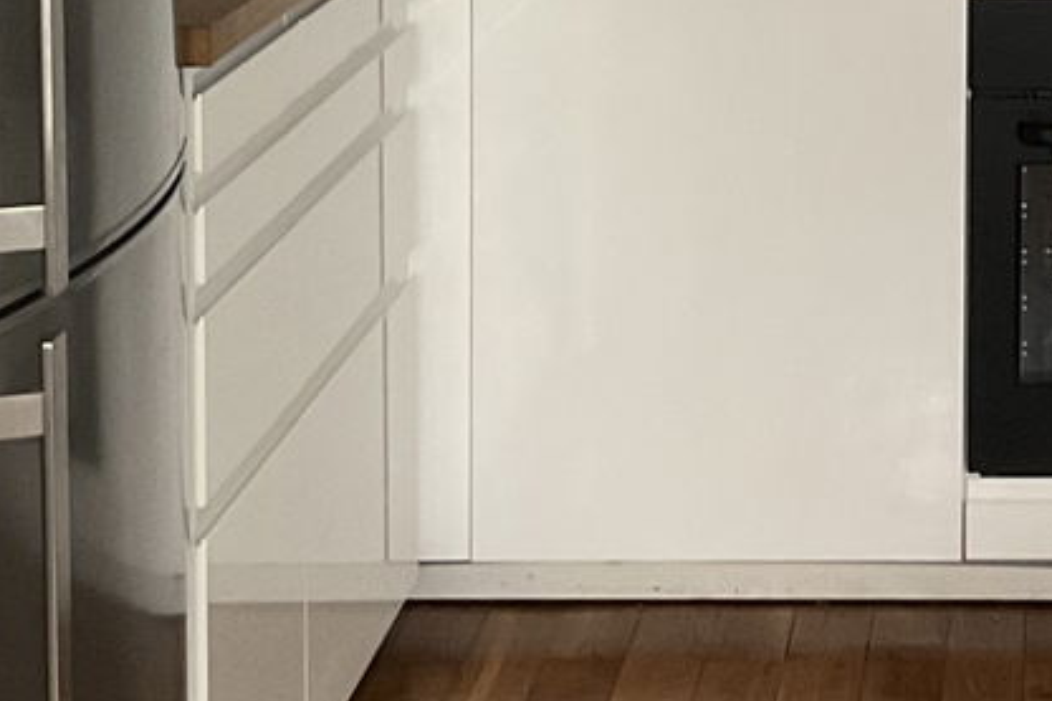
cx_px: 1148
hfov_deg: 17.1
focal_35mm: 116
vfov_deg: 11.5
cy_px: -230
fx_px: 3388
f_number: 1.8
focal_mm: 3
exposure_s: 1/50
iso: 80
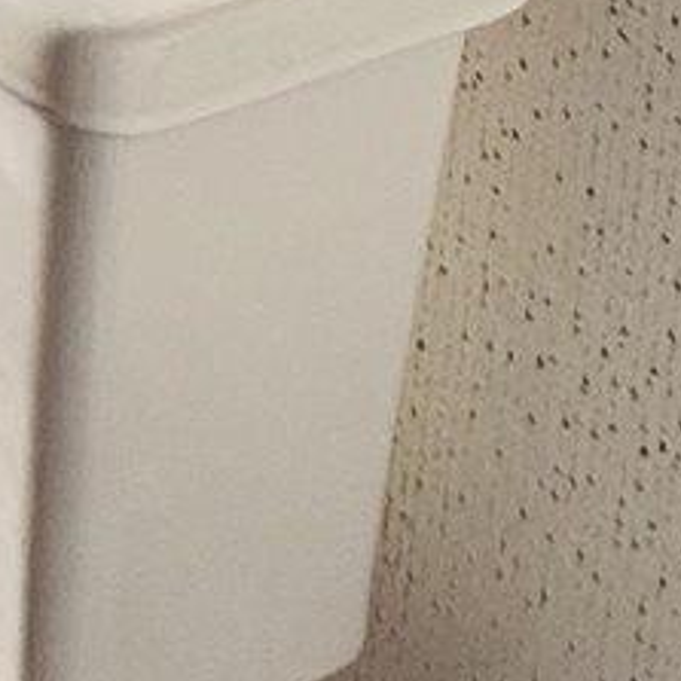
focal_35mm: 128
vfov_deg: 10.4
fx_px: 2849
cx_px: -1252
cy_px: -1264
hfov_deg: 10.4
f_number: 2.2
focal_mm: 2.22
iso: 40
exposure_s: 1/313
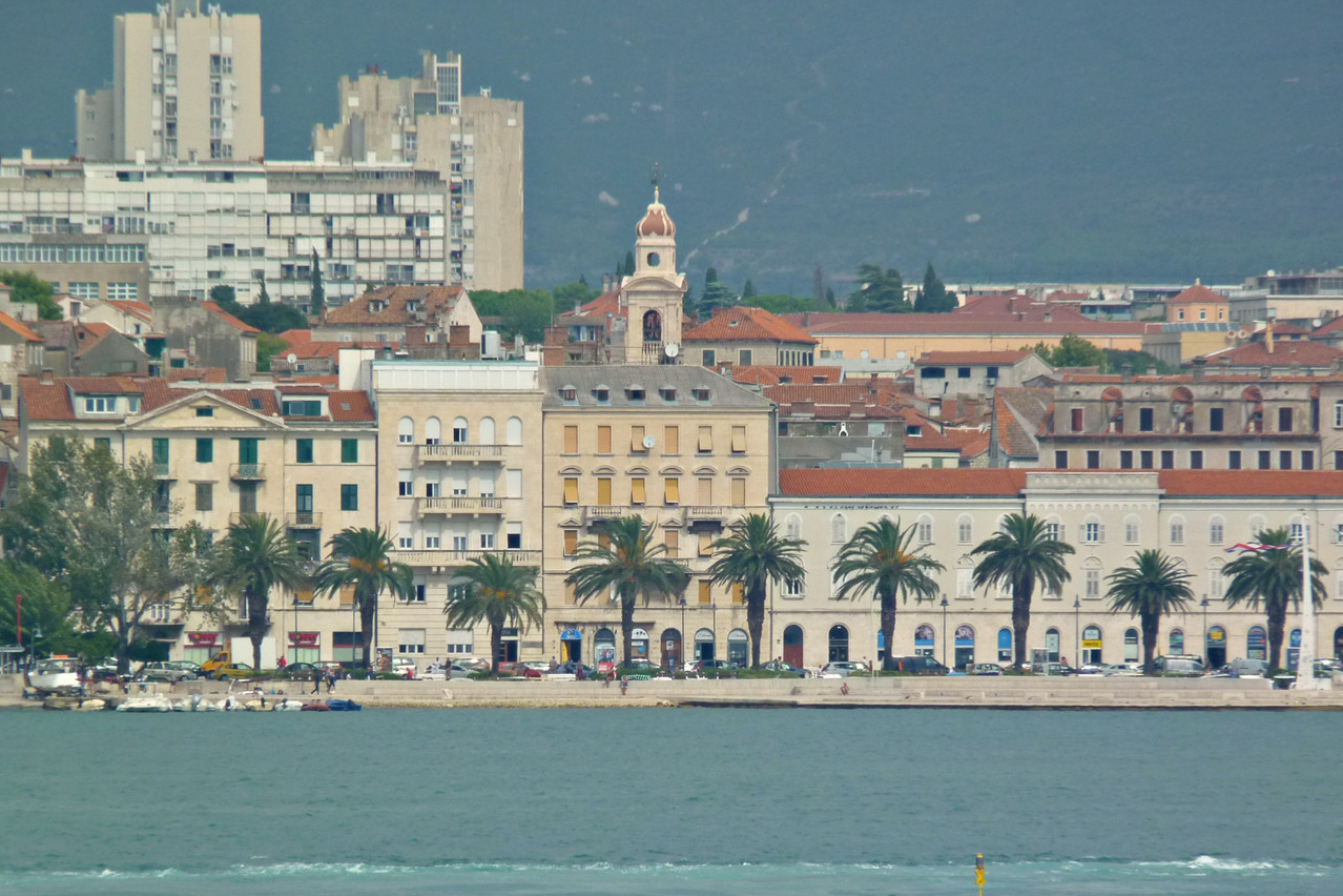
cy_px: 482
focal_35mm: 471
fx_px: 17570
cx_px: 672
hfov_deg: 4.4
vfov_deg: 2.9
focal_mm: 80.4
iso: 160
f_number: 5.6
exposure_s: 1/800
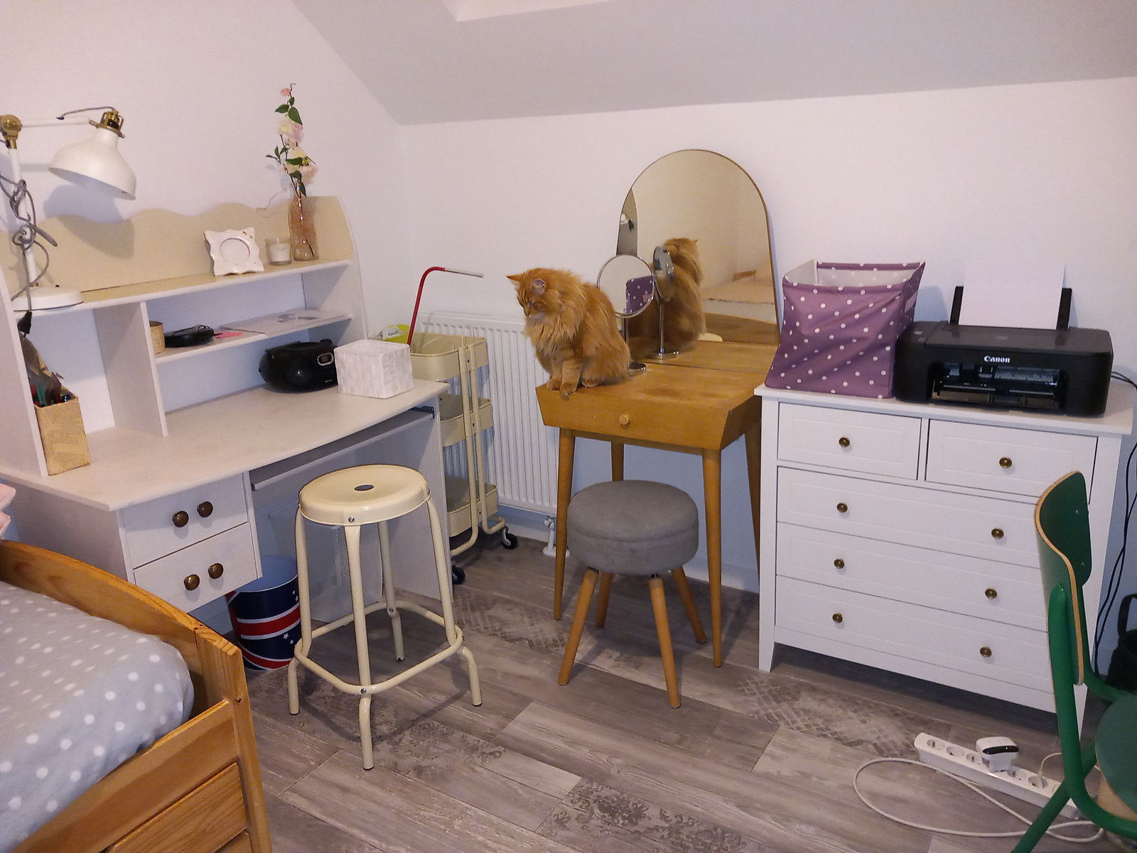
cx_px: 568
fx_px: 887
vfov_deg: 51.4
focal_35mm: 27
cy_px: 426
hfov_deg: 65.3
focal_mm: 4
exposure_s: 1/25
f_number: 1.8
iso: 400
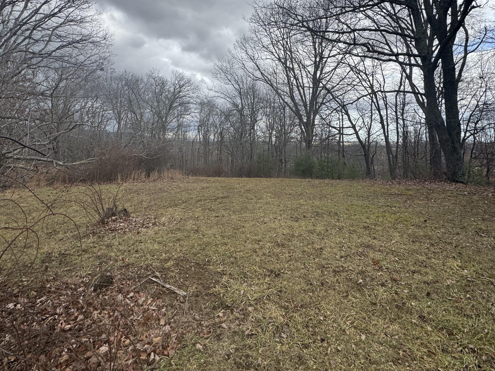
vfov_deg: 67.0
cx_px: 250
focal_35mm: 19
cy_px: 127
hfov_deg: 84.7
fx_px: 272
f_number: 2.2
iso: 40
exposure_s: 1/646
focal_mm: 2.22
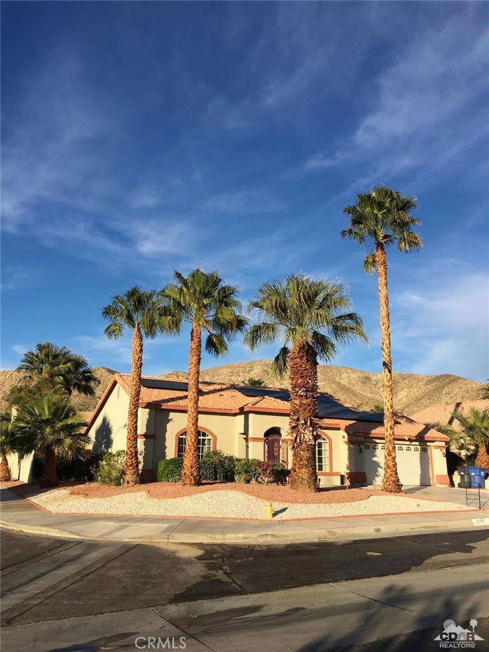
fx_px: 546
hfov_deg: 48.2
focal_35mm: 29
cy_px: 326
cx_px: 244
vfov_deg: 61.6
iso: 25
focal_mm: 4.15
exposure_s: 1/1570
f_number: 2.2
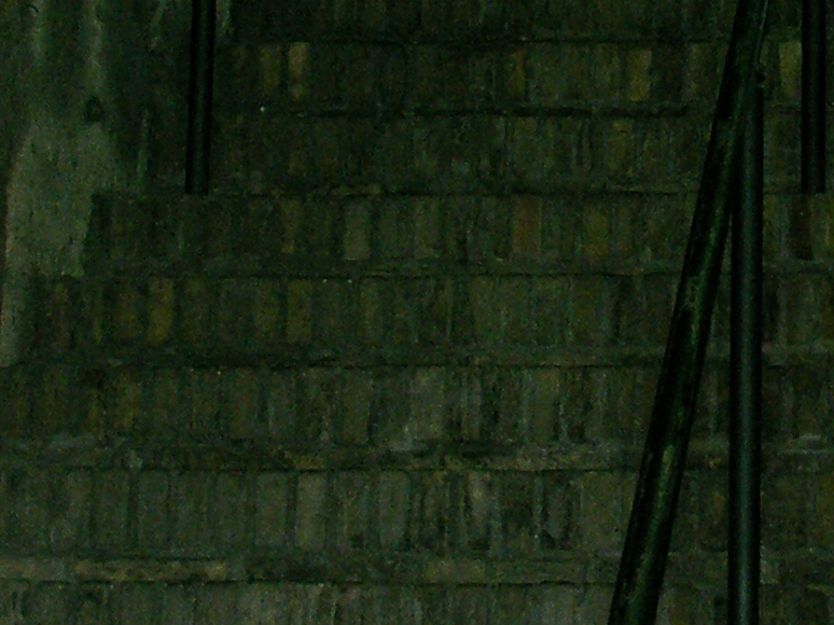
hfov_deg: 14.5
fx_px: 3252
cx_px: 683
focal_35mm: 135
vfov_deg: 10.9
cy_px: -43
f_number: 2.8
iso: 200
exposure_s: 1/50
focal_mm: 8.4
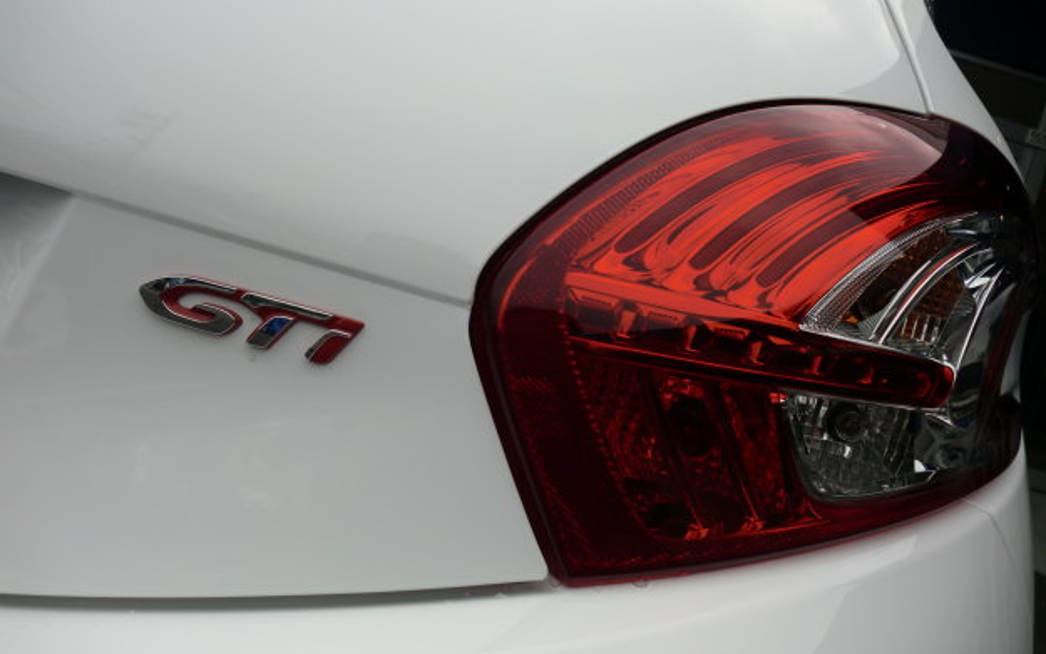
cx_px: 522
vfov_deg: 33.6
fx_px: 1084
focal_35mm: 38
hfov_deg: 51.5
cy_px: 316
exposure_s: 1/1000
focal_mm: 6.3
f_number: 3.1
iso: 64
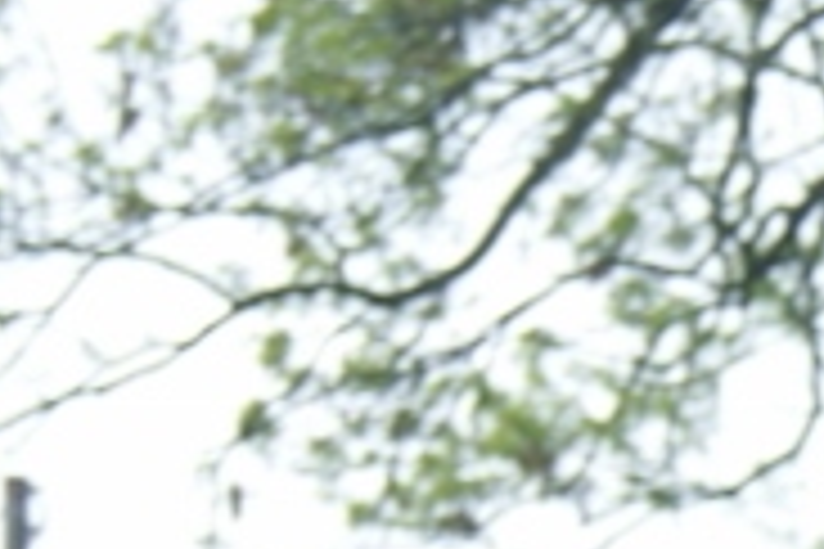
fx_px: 5245
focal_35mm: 229
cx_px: 1508
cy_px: 916
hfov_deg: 8.6
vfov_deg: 5.9
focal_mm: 35
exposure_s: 1/60
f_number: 5
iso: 160
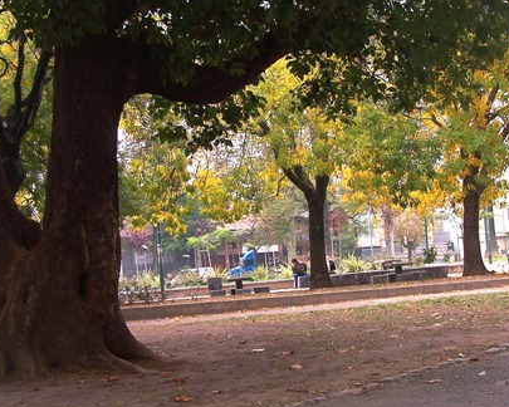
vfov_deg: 25.8
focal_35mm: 59
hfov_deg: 31.9
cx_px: 305
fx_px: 889
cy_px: 202
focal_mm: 6.3
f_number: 4
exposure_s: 1/100
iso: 80
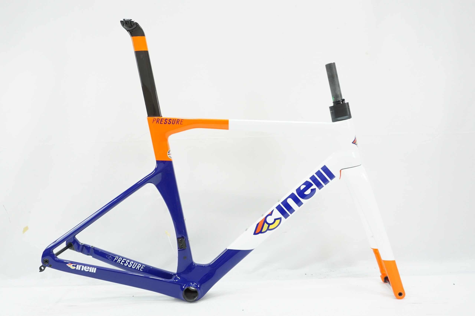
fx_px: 376
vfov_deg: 45.6
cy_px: 158
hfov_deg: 64.6
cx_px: 238
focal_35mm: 28
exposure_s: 1/40
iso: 500
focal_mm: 19
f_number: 5
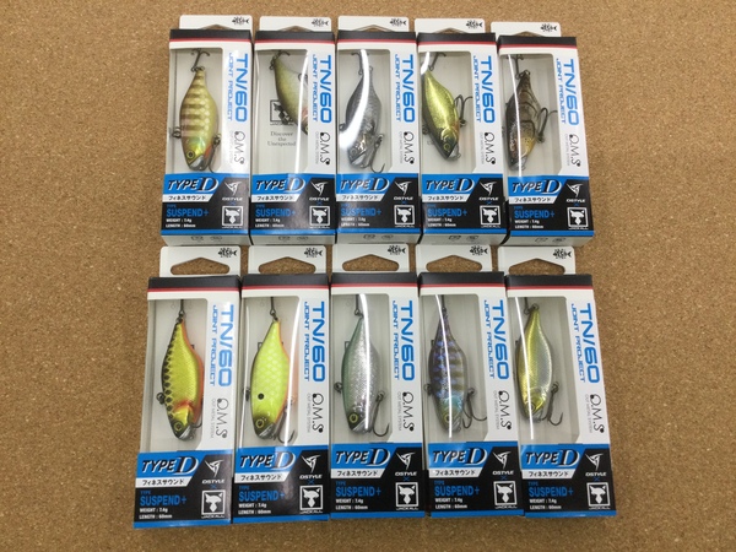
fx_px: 659
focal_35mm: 31
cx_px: 368
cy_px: 276
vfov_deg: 45.4
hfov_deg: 58.4
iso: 25
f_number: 2.4
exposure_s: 1/30
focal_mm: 3.3
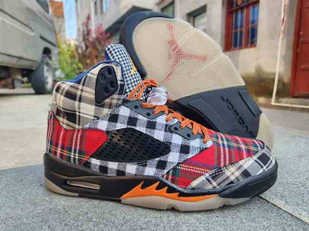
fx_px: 205
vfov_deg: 58.8
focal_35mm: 23
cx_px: 154
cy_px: 116
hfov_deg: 73.9
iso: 25
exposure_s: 1/180
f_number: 1.8
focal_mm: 5.4
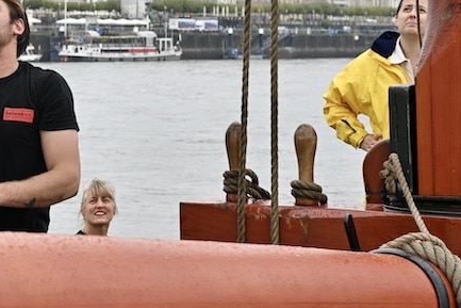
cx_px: -63
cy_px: 66
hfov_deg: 15.3
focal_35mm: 130
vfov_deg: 10.5
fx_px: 1665
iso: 100
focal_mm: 55
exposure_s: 1/100
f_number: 5.6
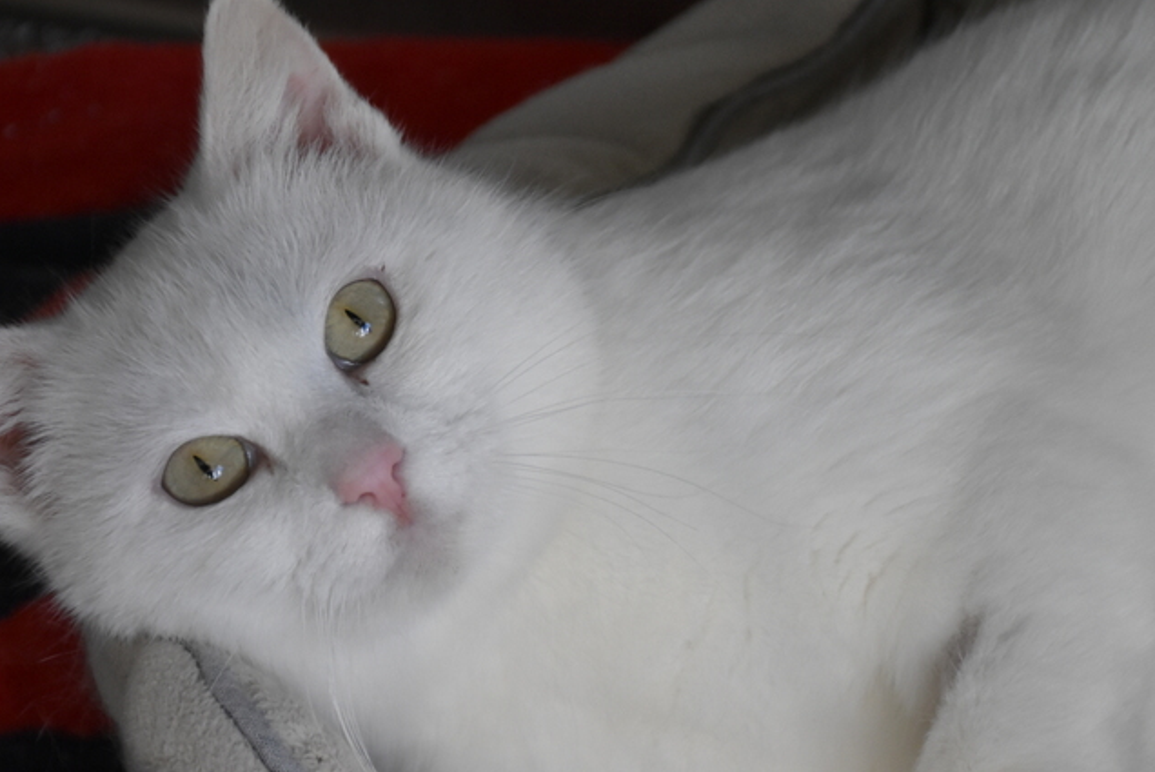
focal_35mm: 132
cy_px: 443
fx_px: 4238
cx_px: 532
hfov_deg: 15.5
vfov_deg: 10.4
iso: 1600
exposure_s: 1/400
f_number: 5
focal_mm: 70
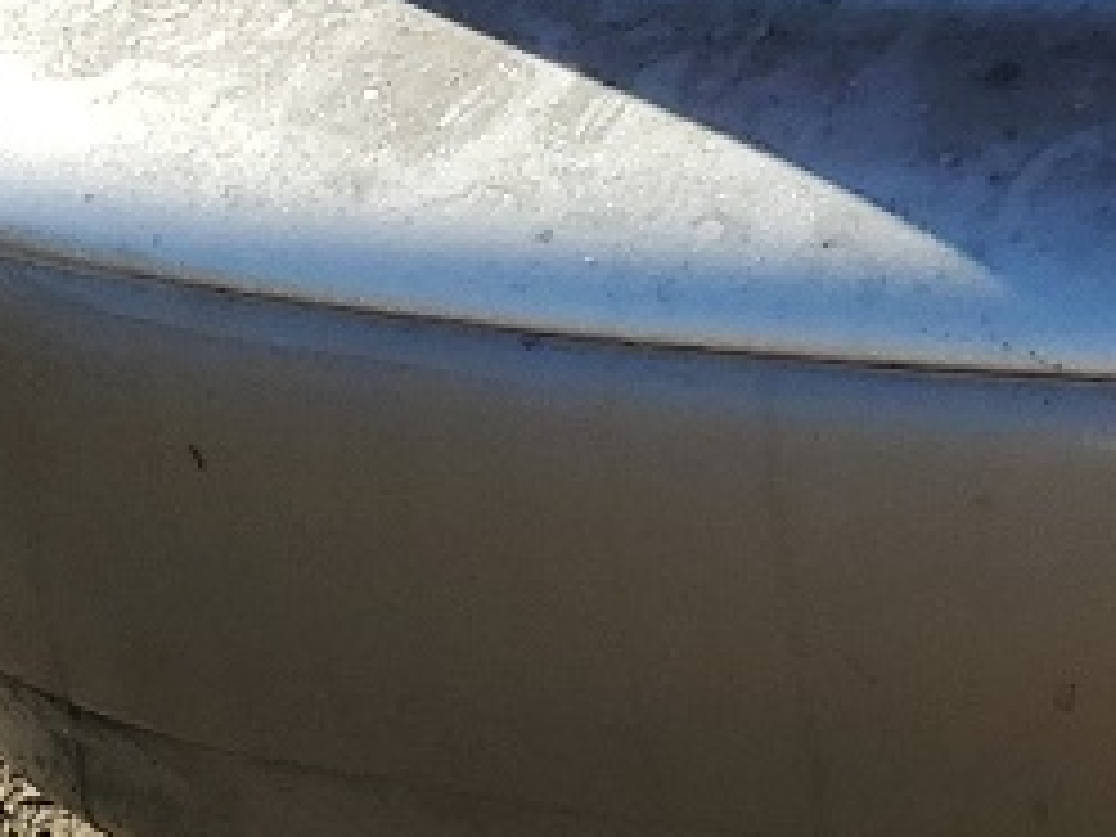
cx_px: 2570
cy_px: -891
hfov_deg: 10.4
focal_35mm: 168
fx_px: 5416
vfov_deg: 8.4
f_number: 1.5
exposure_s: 1/2500
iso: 50
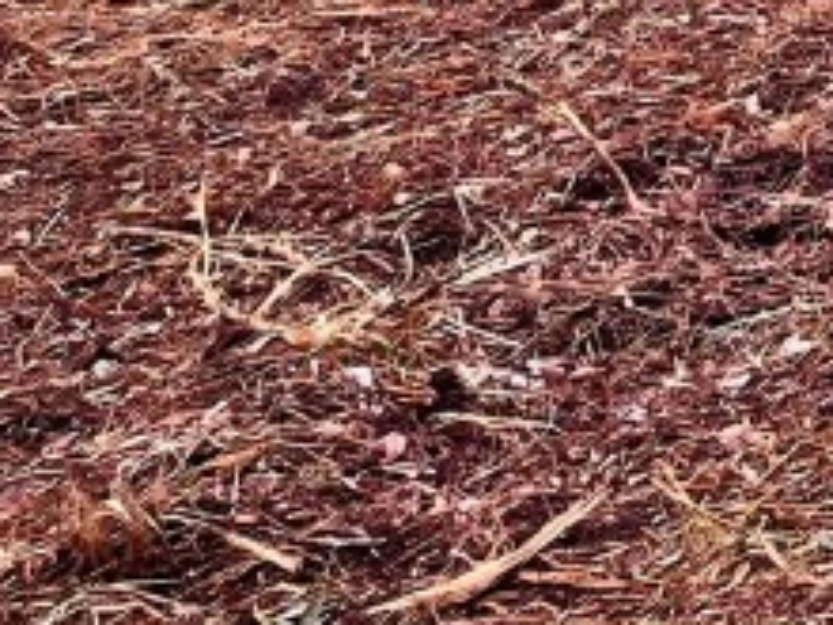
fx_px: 2912
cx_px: 1923
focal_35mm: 121
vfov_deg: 10.8
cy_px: -769
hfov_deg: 12.9
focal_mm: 5.1
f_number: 1.6
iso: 40
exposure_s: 1/182
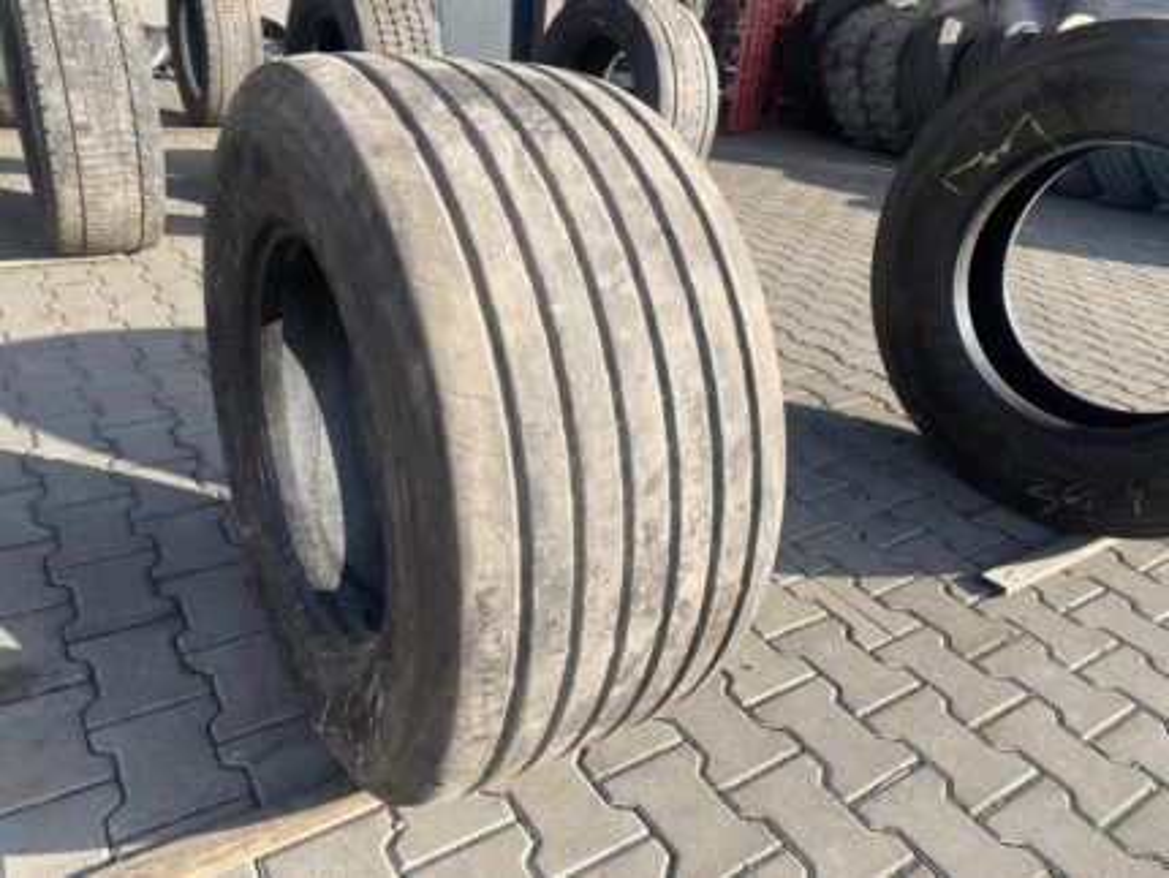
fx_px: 879
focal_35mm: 26
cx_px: 584
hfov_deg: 67.3
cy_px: 439
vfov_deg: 53.1
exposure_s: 1/981
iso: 32
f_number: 1.8
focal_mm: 4.25
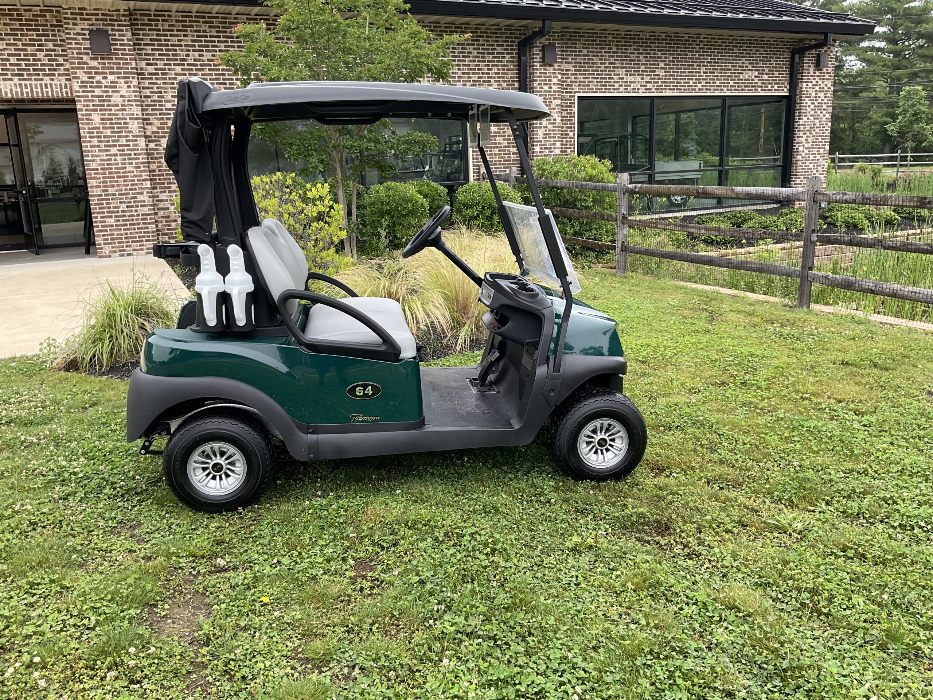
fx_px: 782
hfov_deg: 61.7
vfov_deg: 48.2
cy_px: 350
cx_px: 466
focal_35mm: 29
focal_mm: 3
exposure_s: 1/197
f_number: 1.8
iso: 16
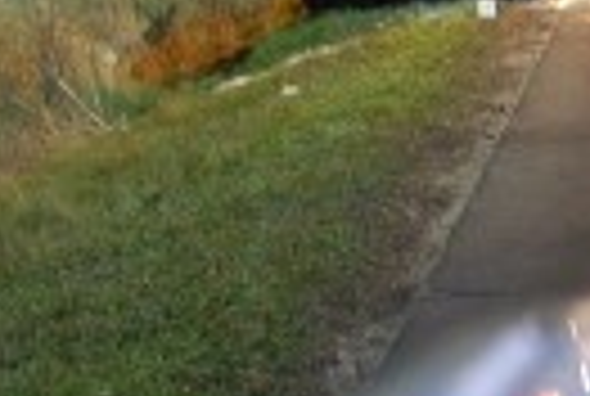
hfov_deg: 17.8
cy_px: 61
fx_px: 1807
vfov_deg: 12.4
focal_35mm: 110
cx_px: 667
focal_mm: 24
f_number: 4
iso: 200
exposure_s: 1/1.6
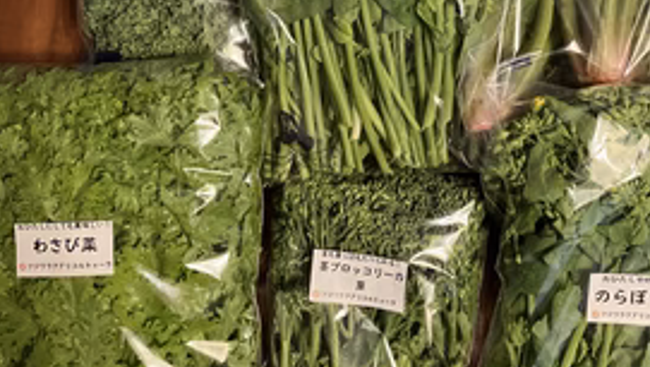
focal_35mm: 45
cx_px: 357
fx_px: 776
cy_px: 72
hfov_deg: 45.4
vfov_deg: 26.1
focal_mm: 3.99
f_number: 1.8
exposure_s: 1/48
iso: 320
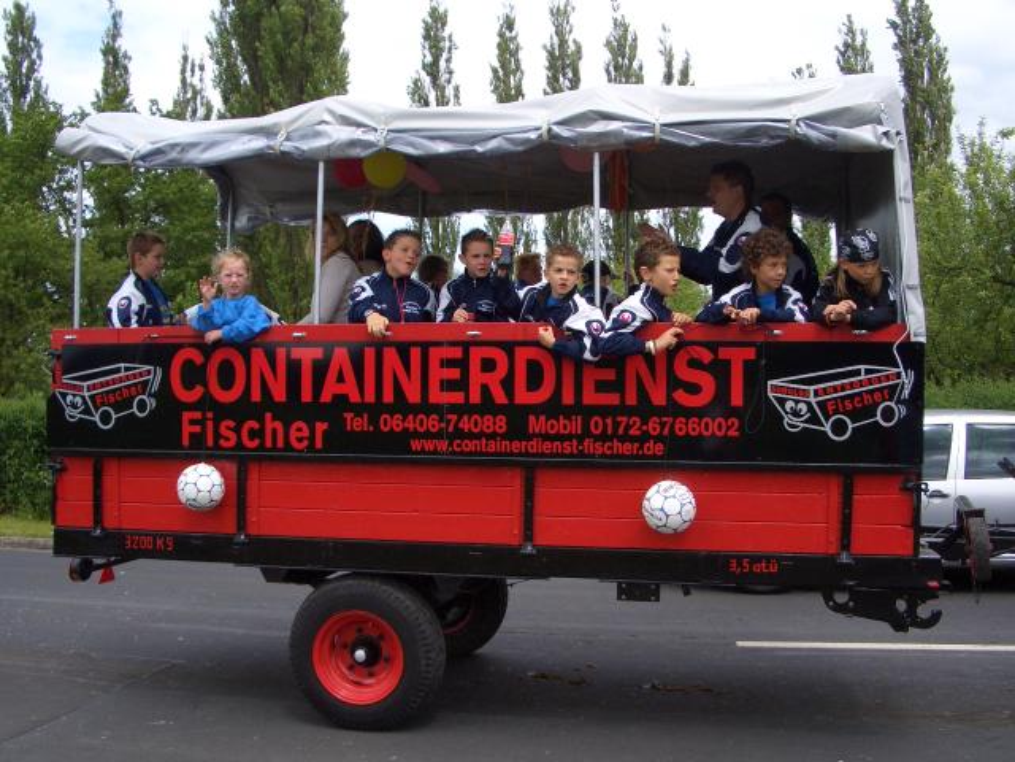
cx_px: 508
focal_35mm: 35
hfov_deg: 52.6
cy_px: 381
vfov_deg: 40.7
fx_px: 1026
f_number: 4.3
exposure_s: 1/500
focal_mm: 5.8
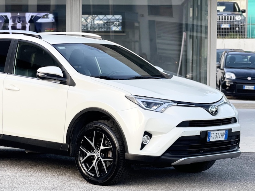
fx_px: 803
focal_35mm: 109
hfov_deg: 17.9
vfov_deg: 13.6
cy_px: 99
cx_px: 68
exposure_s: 1/121
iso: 40
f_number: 2.2
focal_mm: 7.5
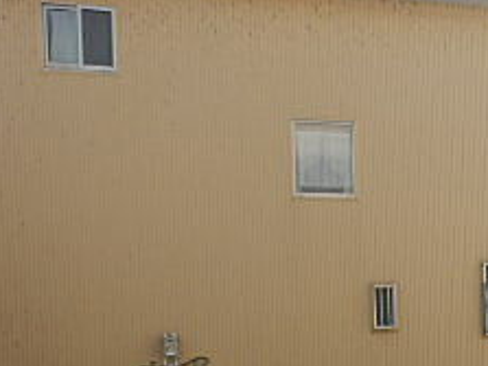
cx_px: 619
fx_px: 972
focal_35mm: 69
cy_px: 331
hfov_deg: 24.8
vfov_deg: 20.8
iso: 80
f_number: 3
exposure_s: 1/500
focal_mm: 4.2
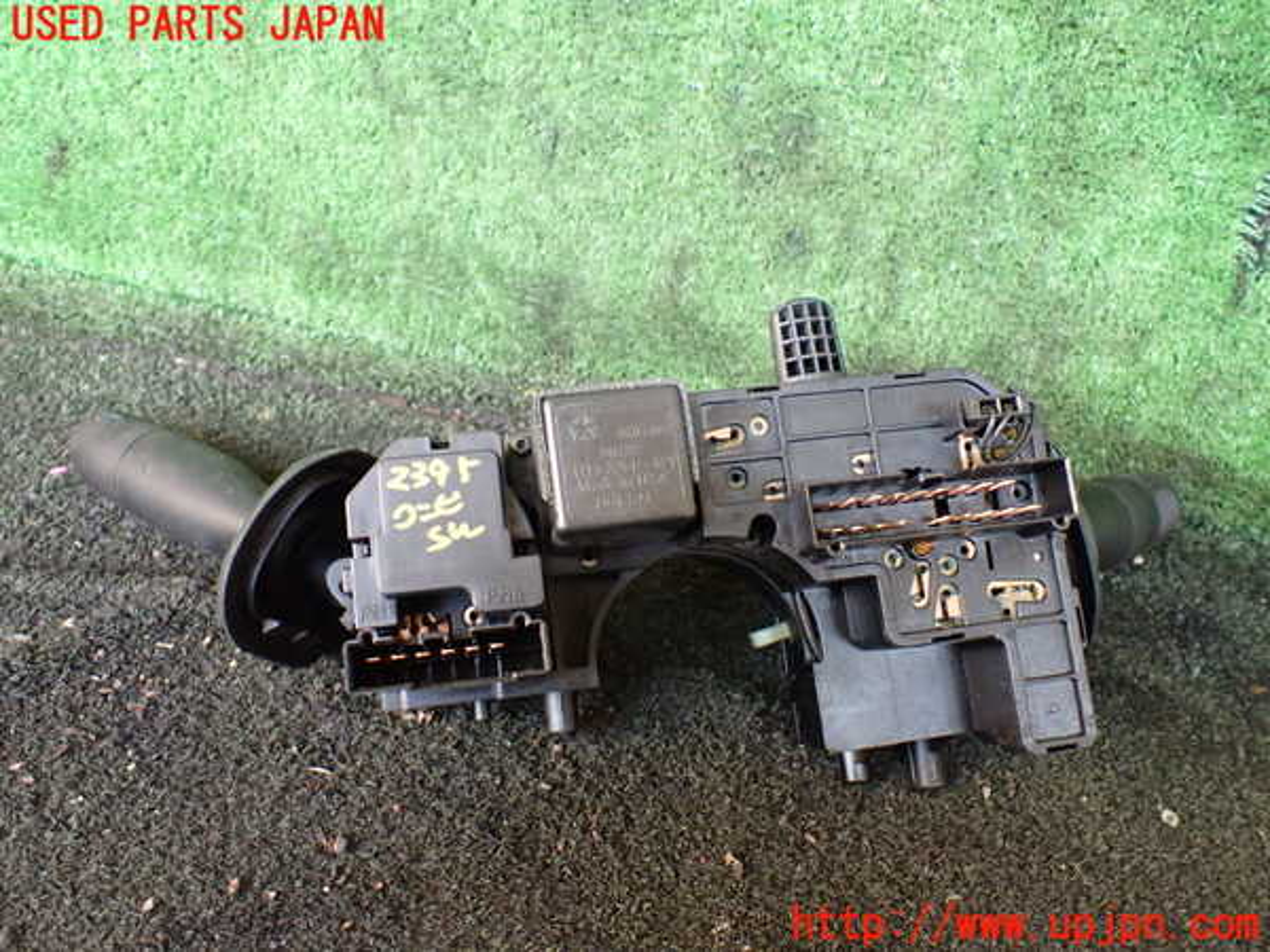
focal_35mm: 30
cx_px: 635
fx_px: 1101
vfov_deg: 46.8
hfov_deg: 60.0
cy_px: 476
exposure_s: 1/125
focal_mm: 5.4
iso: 800
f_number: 2.3
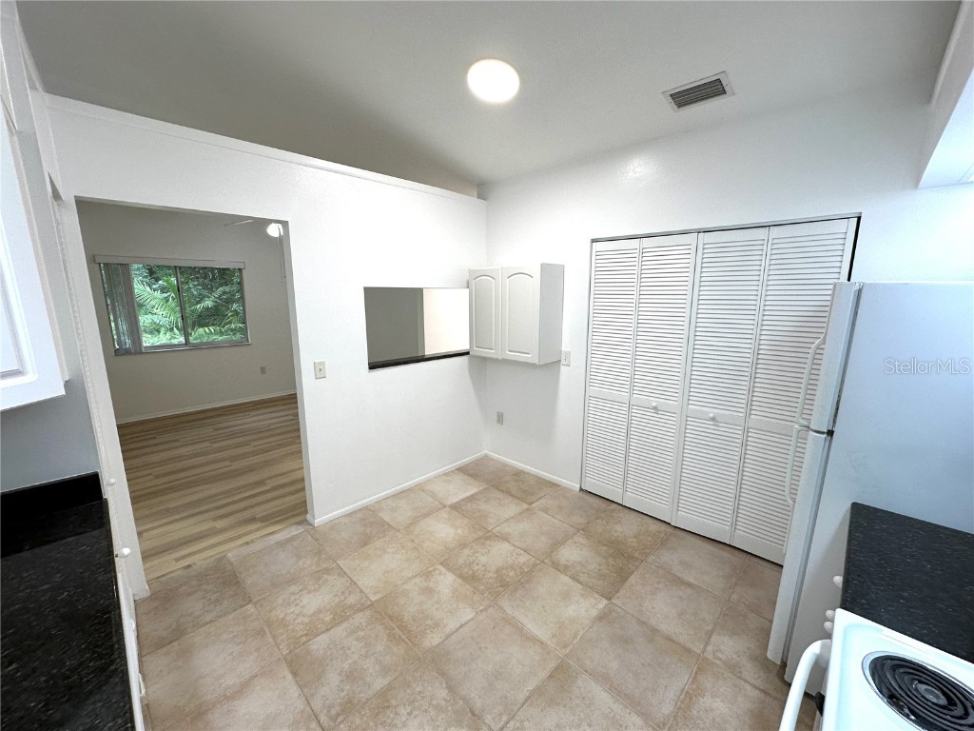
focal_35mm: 14
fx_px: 394
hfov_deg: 102.1
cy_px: 366
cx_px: 487
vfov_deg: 85.7
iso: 100
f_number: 2.2
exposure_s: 1/120
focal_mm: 2.22
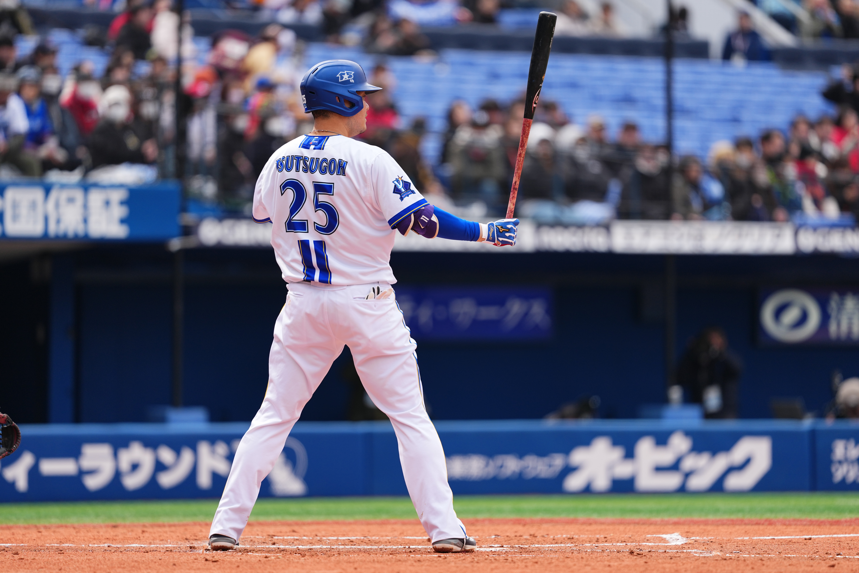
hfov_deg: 6.9
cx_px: 430
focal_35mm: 300
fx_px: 7158
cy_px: 286
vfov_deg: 4.6
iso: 250
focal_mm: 300
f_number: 2.8
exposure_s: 1/2000
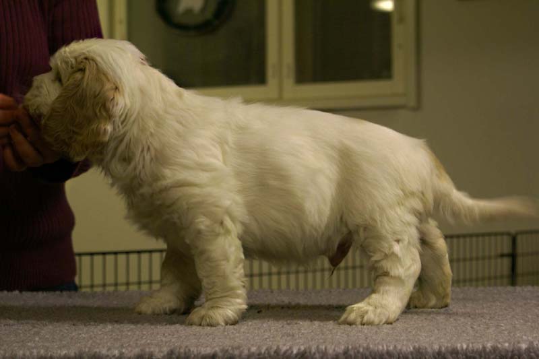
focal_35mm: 75
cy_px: 180
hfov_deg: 27.0
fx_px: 1123
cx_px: 270
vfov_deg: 18.2
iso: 400
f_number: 5.6
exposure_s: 1/30
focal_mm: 50
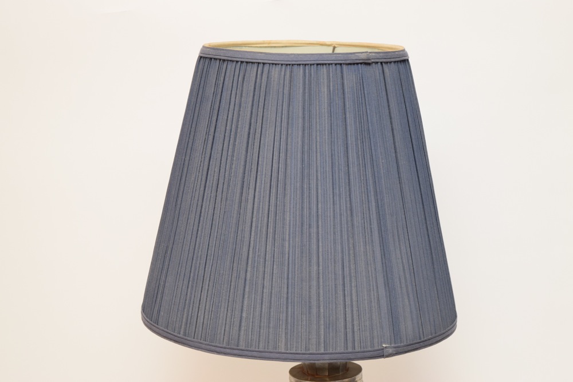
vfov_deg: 16.6
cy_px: 191
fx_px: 1313
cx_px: 286
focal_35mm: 82
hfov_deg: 24.6
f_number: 5.6
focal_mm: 55
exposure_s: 1/60
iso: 1100
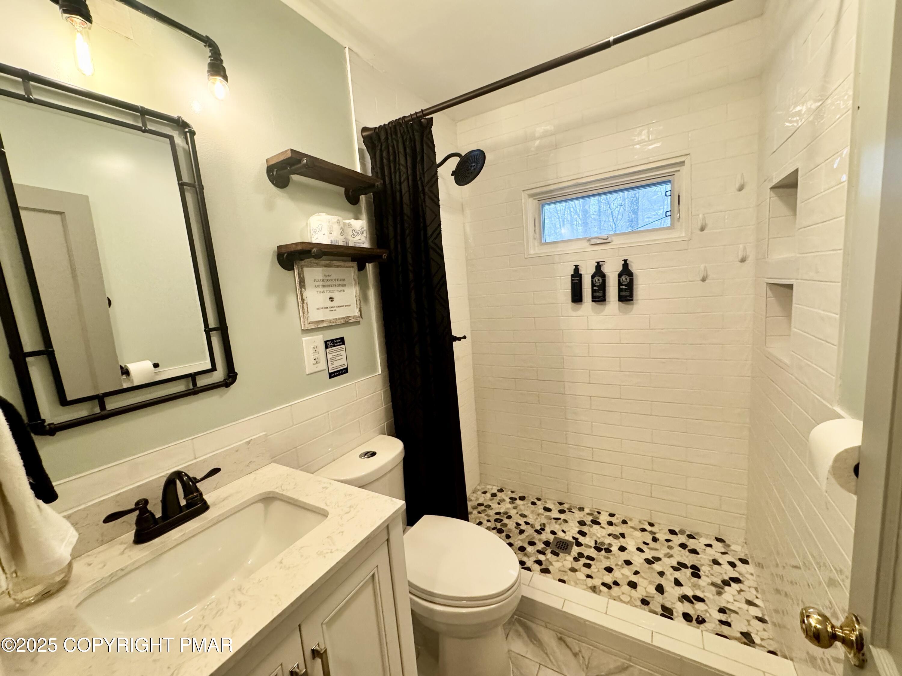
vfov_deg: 85.7
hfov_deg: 102.1
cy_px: 338
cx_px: 451
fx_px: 365
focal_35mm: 14
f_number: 2.2
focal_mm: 2.22
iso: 320
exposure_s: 1/120
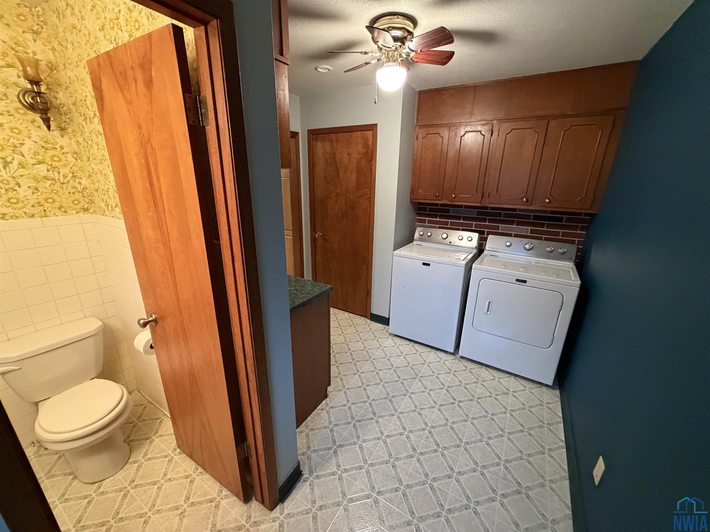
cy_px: 266
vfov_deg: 85.7
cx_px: 355
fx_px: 287
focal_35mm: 14
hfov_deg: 102.1
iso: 800
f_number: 2.2
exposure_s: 1/60
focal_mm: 2.22
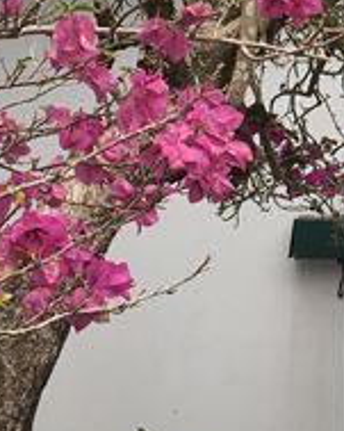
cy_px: 11
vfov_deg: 15.8
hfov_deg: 12.4
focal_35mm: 120
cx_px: 476
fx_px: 1528
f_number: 2.2
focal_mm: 4.15
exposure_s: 1/120
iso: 25
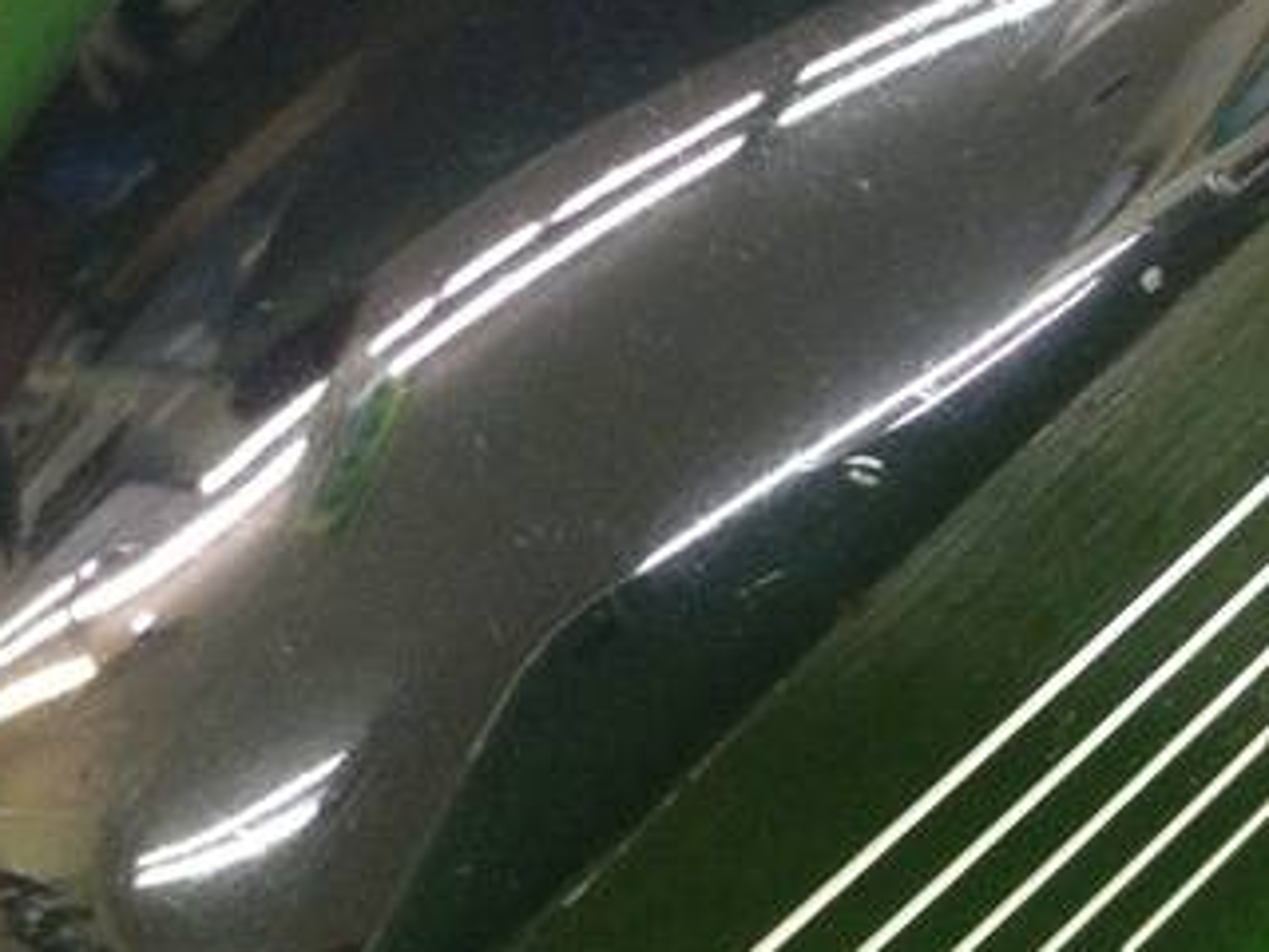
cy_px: 234
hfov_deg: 30.8
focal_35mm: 62
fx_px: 2273
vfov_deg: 23.4
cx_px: 900
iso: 200
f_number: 2.4
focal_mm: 3.3
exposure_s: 1/20
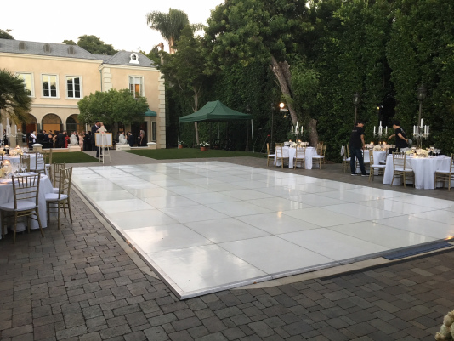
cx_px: 227
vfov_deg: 48.3
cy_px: 170
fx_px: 381
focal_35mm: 29
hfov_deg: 61.6
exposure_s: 1/30
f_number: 2.2
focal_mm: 4.15
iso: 100
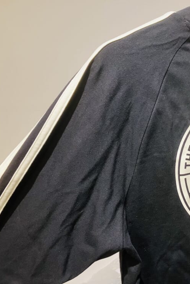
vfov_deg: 49.6
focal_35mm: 39
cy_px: 142
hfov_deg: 32.0
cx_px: 182
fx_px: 309
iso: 160
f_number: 1.8
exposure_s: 1/50
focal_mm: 3.99
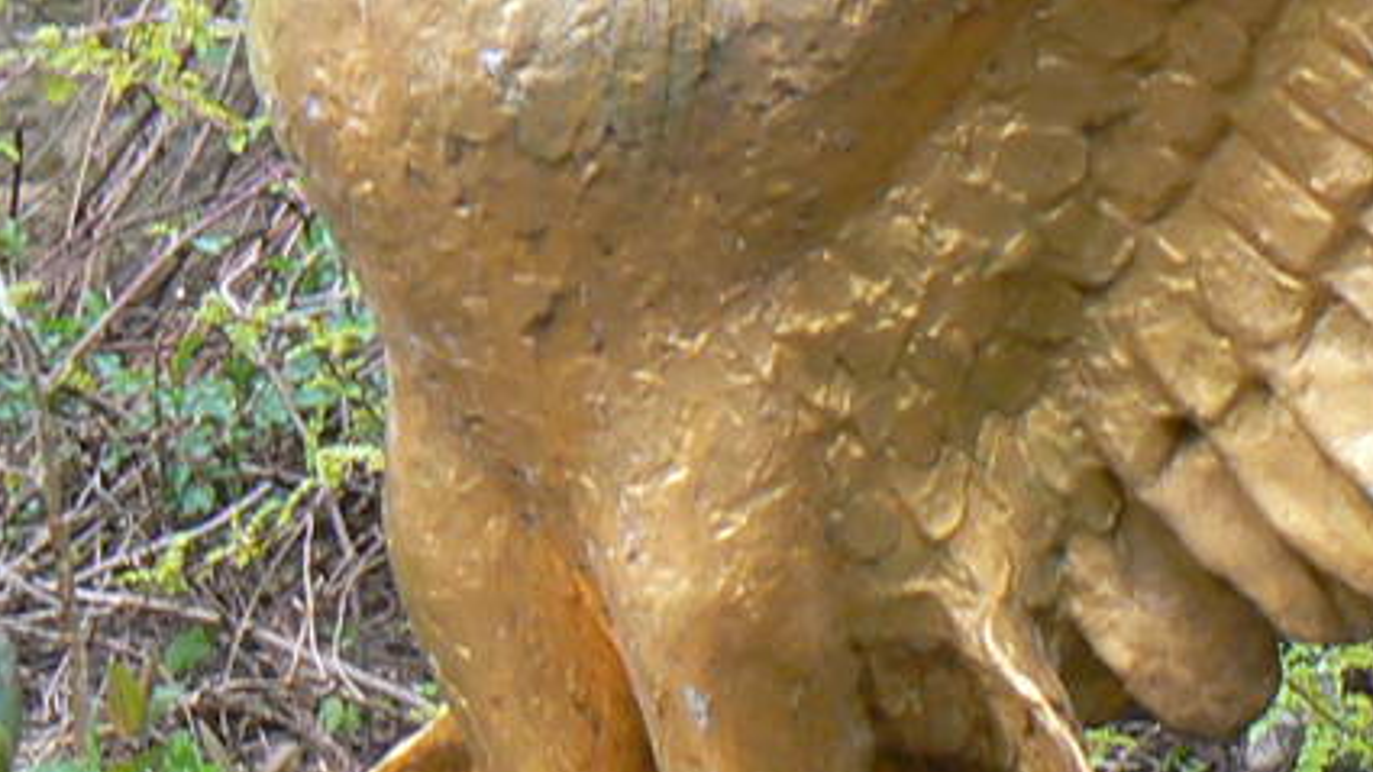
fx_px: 8664
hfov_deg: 9.1
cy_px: 307
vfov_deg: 5.1
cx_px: 720
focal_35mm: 238
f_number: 4
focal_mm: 9.6
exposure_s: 1/60
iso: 80
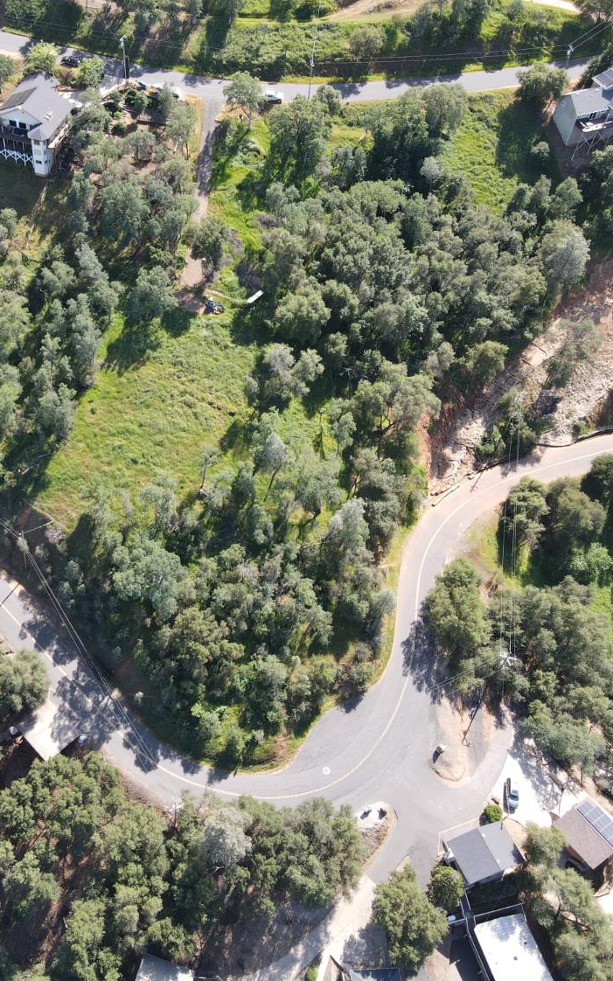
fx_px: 909
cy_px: 491
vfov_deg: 56.7
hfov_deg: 36.3
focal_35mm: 34
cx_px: 141
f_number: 2.8
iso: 100
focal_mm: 4.5
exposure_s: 1/160
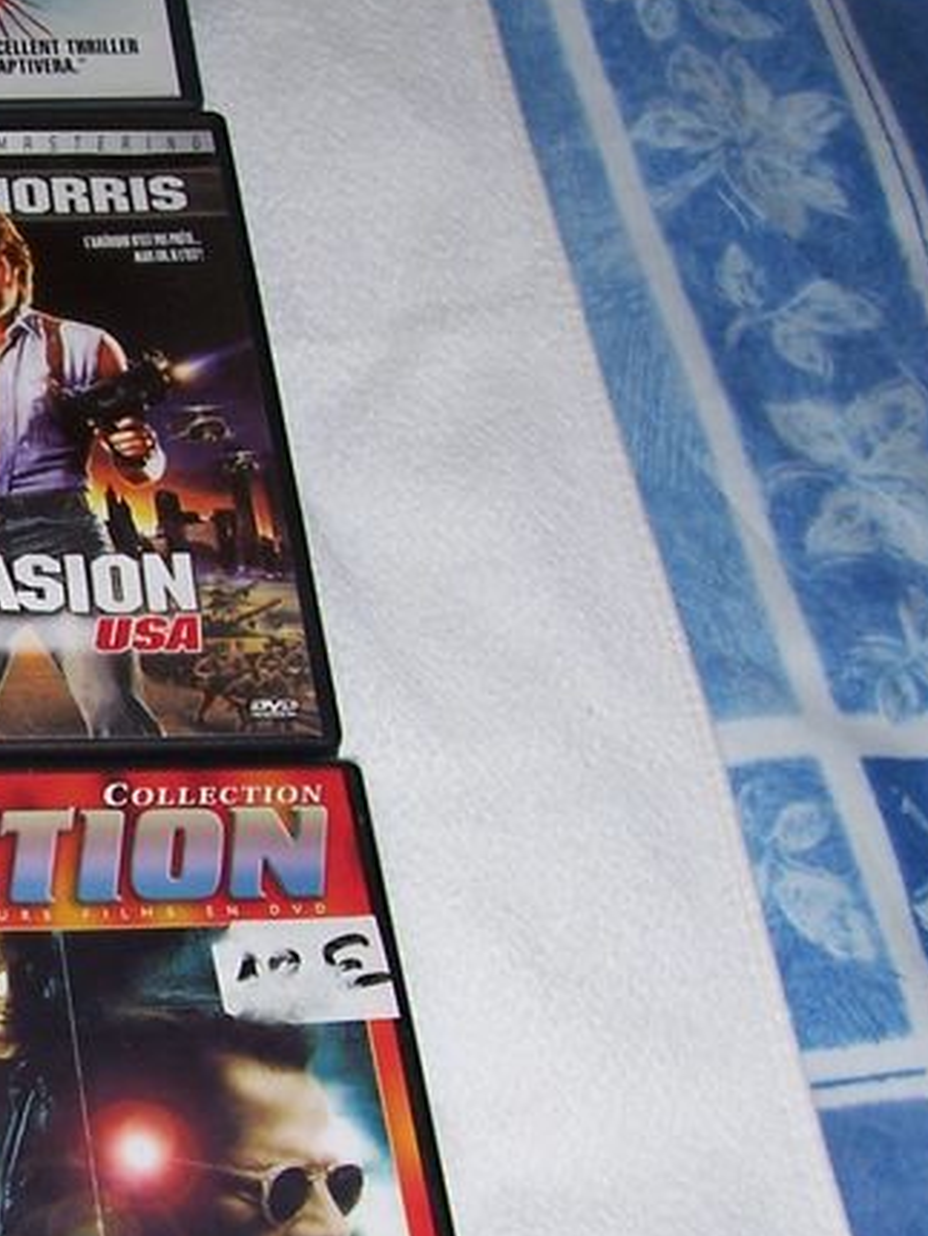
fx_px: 2821
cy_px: 673
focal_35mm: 79
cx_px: -396
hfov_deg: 17.1
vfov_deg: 24.7
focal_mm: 5.6
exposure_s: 1/60
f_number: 2.7
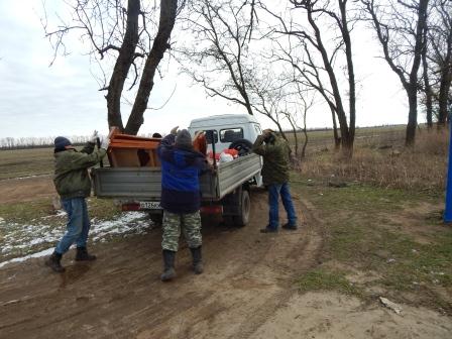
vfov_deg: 61.1
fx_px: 287
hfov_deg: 76.4
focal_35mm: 22
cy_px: 170
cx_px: 226
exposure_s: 1/640
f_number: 3
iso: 125
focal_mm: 4
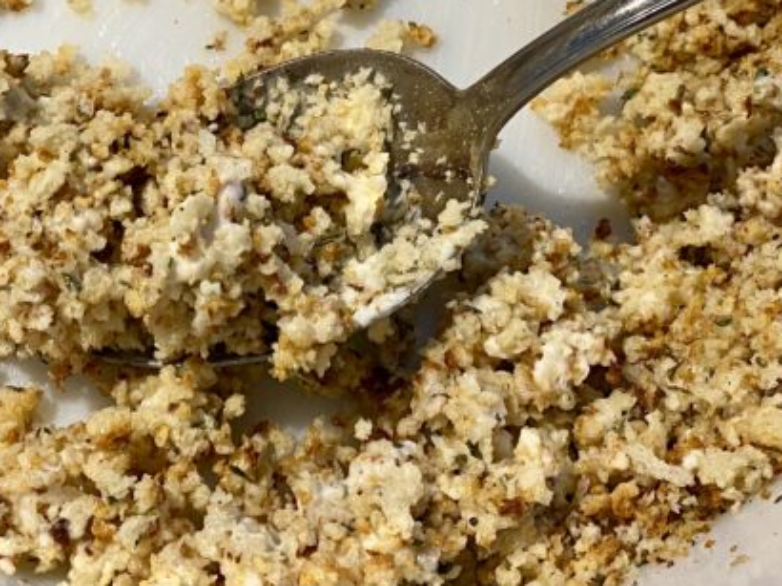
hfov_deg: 29.7
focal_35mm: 65
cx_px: 292
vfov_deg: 21.9
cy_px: 29
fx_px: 1468
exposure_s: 1/60
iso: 80
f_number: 1.8
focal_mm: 4.25
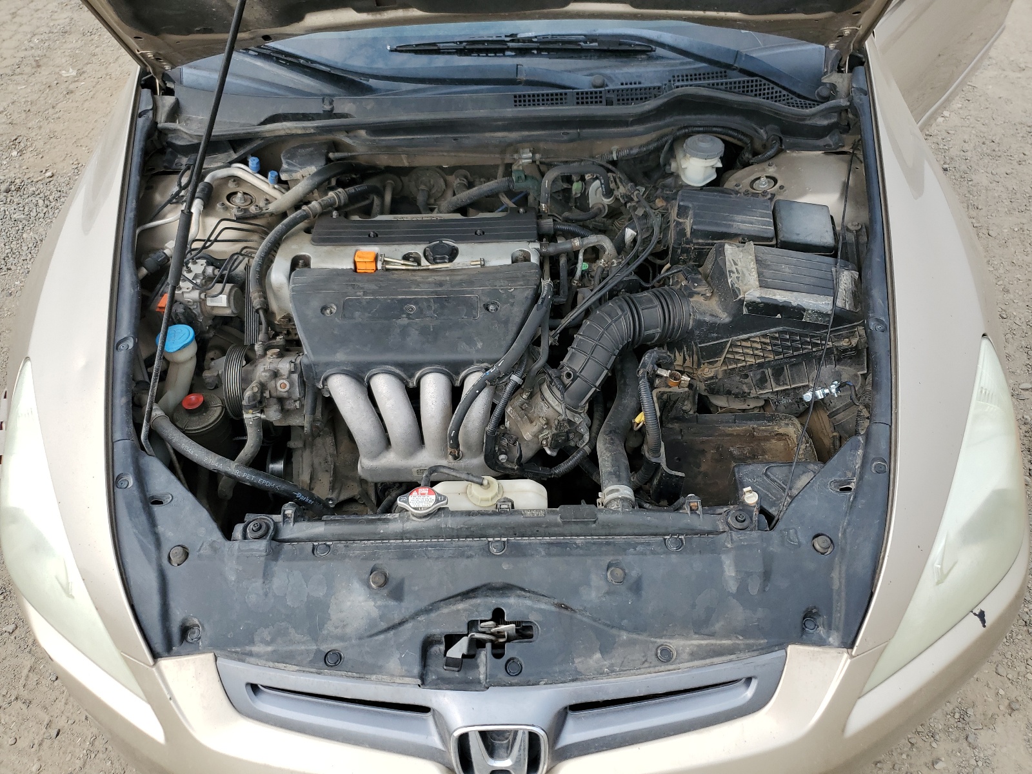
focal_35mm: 26
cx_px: 516
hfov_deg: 67.3
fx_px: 775
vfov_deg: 53.1
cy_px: 387
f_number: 1.5
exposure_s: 1/1250
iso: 50
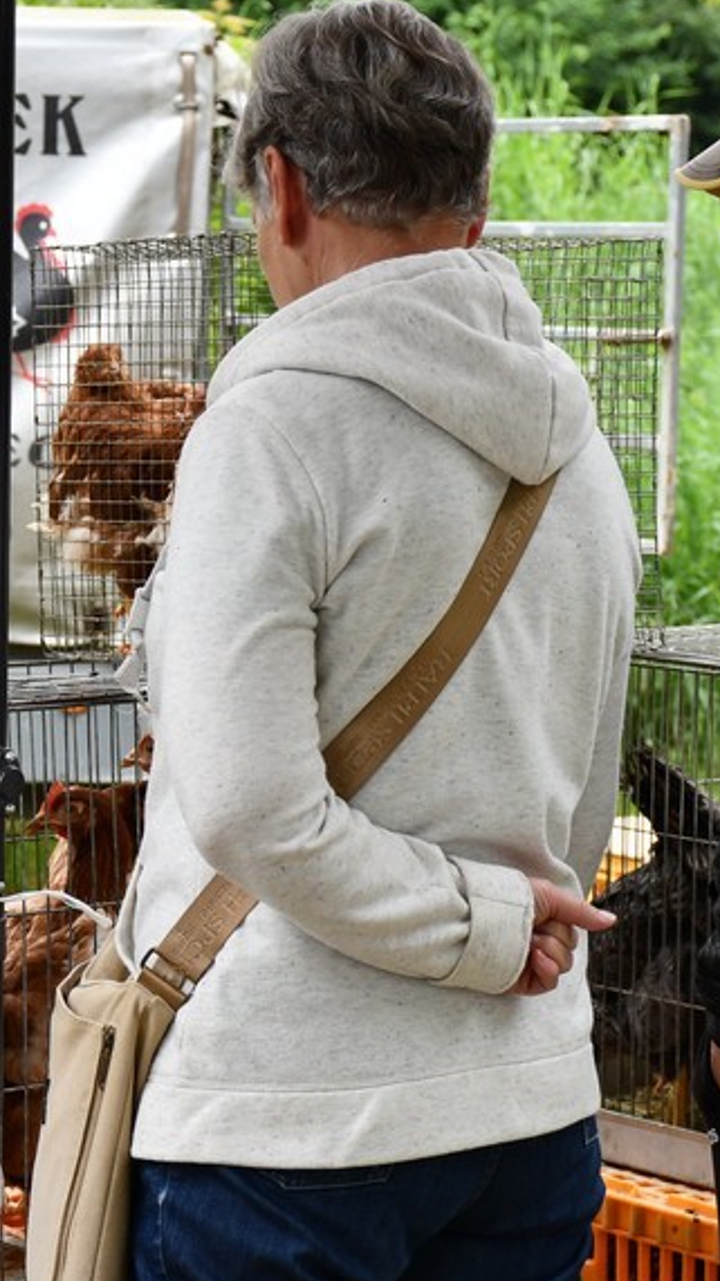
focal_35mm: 141
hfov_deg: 8.6
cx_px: 215
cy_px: 643
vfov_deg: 15.2
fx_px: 4788
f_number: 5
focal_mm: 50
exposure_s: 1/250
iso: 400
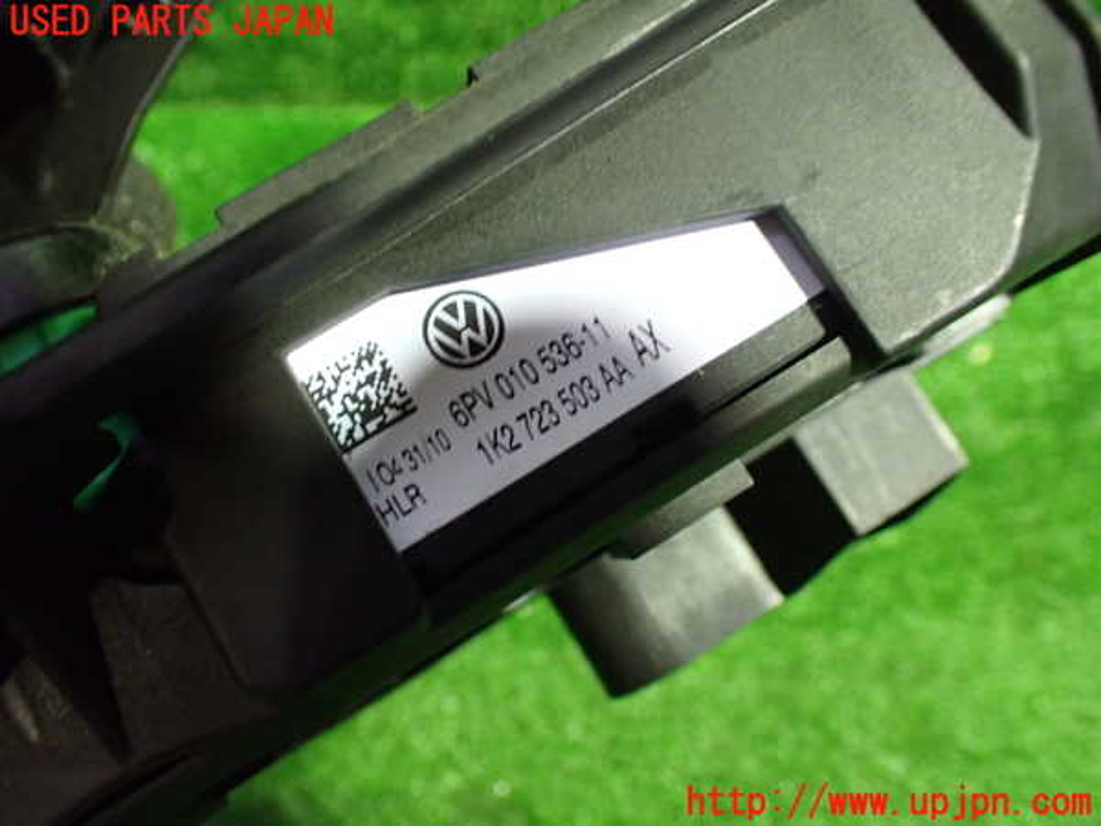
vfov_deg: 46.8
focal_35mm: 30
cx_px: 550
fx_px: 954
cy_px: 413
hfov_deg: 60.0
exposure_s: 1/50
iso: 800
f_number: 2.3
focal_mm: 5.4
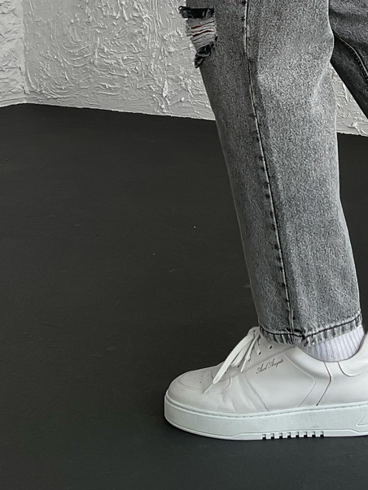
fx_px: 1092
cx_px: 325
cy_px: -10
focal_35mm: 77
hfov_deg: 18.8
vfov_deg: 24.1
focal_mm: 3
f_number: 1.8
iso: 16
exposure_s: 1/150
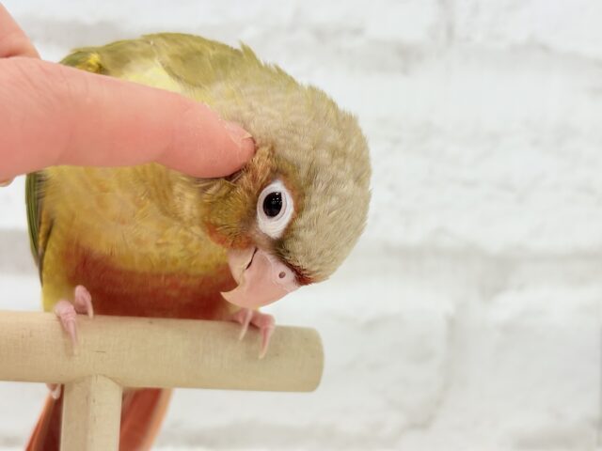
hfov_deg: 36.8
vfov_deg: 28.0
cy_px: 226
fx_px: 904
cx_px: 301
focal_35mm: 52
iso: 80
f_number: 1.6
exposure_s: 1/100
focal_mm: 5.96
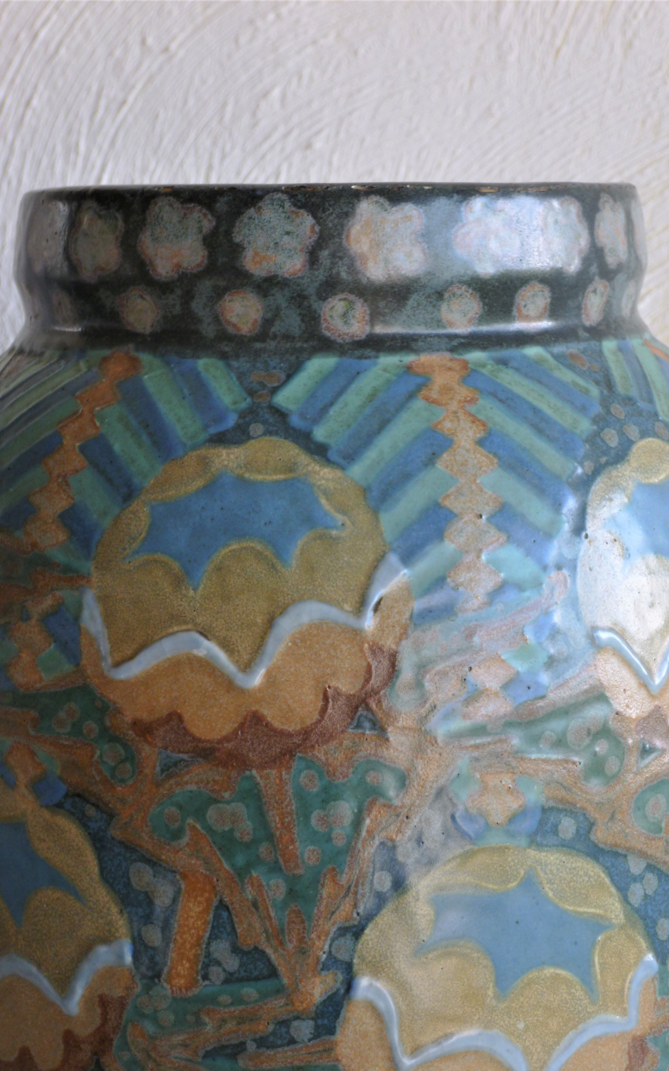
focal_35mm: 68
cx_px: 343
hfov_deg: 19.1
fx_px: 1984
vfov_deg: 30.2
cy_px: 537
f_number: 4.5
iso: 100
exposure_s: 1/20
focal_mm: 11.5
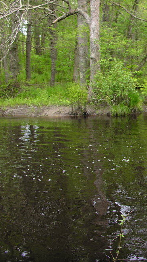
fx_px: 353
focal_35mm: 51
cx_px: 158
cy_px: 131
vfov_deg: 40.6
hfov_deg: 22.3
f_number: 2.8
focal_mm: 8.9
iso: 50
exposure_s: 1/125
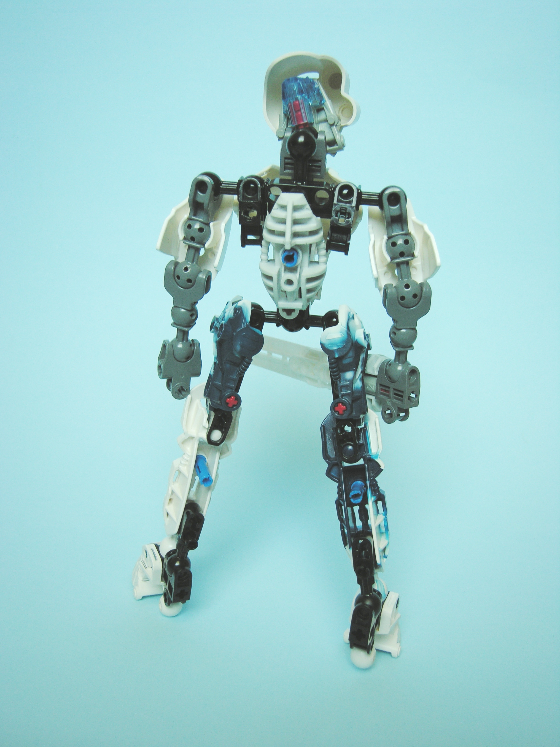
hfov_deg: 46.8
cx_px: 280
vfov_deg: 60.0
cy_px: 374
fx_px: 647
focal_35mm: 30
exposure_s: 1/4
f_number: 2.8
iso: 58
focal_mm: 7.5
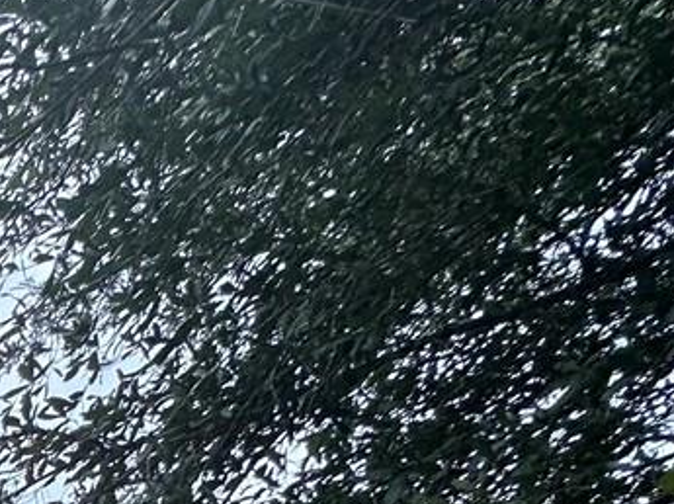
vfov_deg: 15.6
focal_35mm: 65
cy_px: 1113
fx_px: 1264
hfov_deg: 17.7
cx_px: -752
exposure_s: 1/241
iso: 40
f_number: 2.2
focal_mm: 2.22
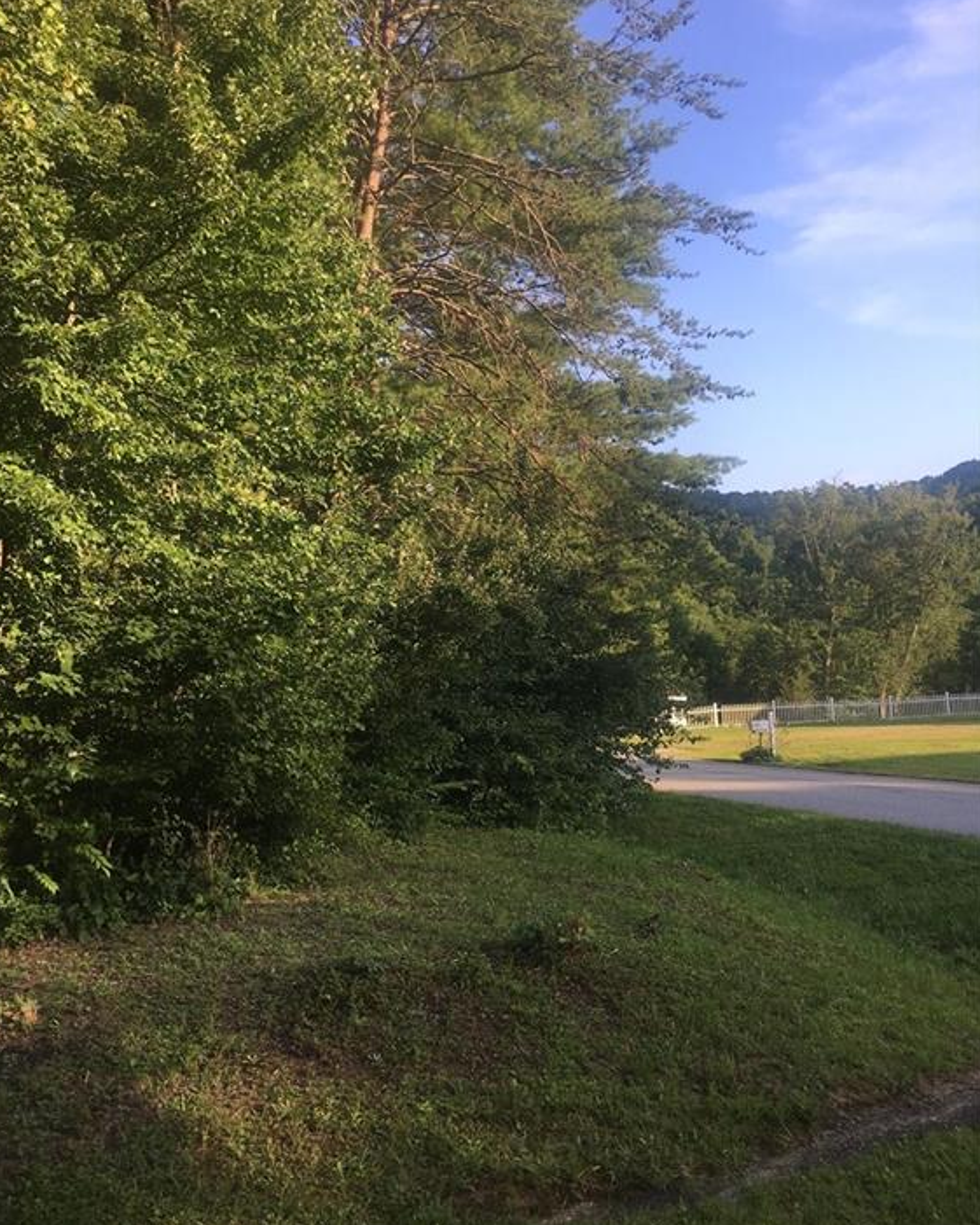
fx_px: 1124
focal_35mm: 31
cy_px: 605
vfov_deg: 57.2
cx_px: 482
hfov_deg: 47.1
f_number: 2.2
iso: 25
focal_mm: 4.15
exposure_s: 1/363
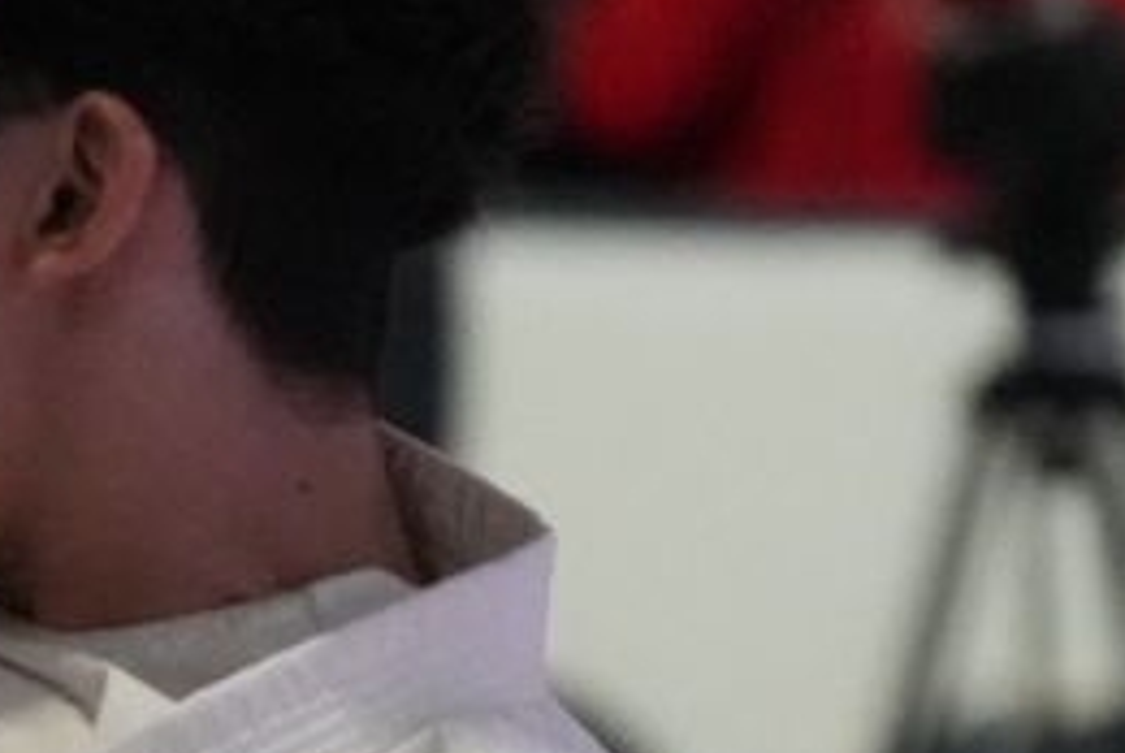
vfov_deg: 1.8
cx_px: -1017
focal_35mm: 767
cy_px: 1891
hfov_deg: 2.7
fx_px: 23995
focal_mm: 111
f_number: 2.8
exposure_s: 1/800
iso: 8000
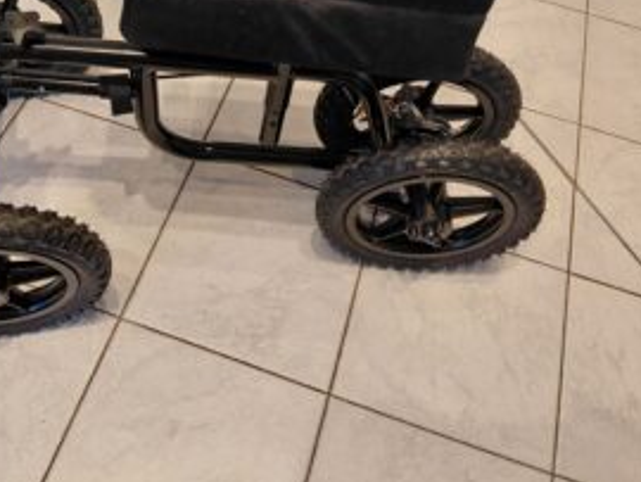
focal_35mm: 37
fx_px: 686
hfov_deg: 49.8
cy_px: 133
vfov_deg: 37.9
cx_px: 254
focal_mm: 4.69
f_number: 1.8
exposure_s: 1/50.1
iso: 320
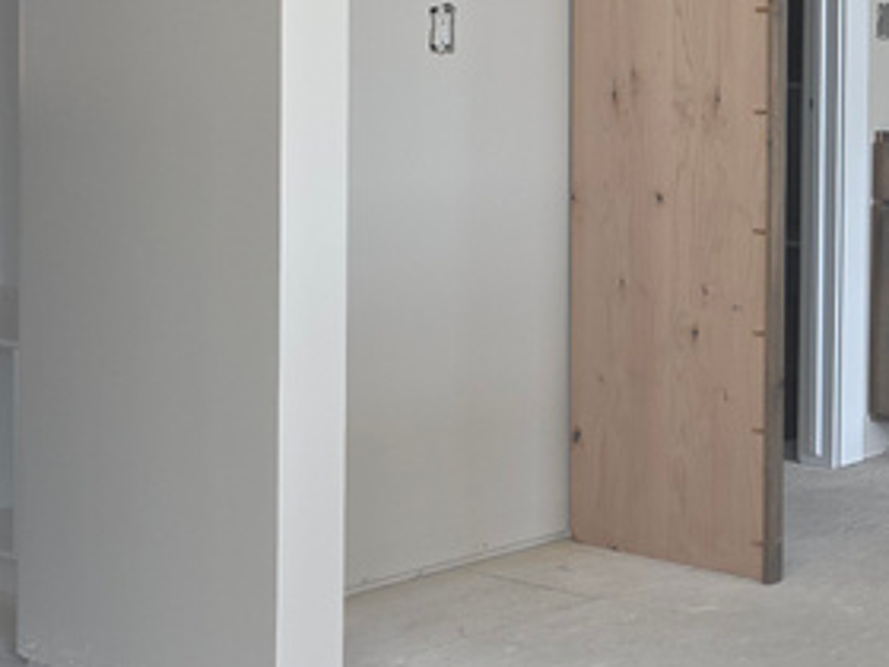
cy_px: 25
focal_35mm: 84
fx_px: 2157
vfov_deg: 17.2
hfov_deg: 19.4
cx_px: 1441
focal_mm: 6.3
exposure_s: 1/60
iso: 25
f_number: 1.7
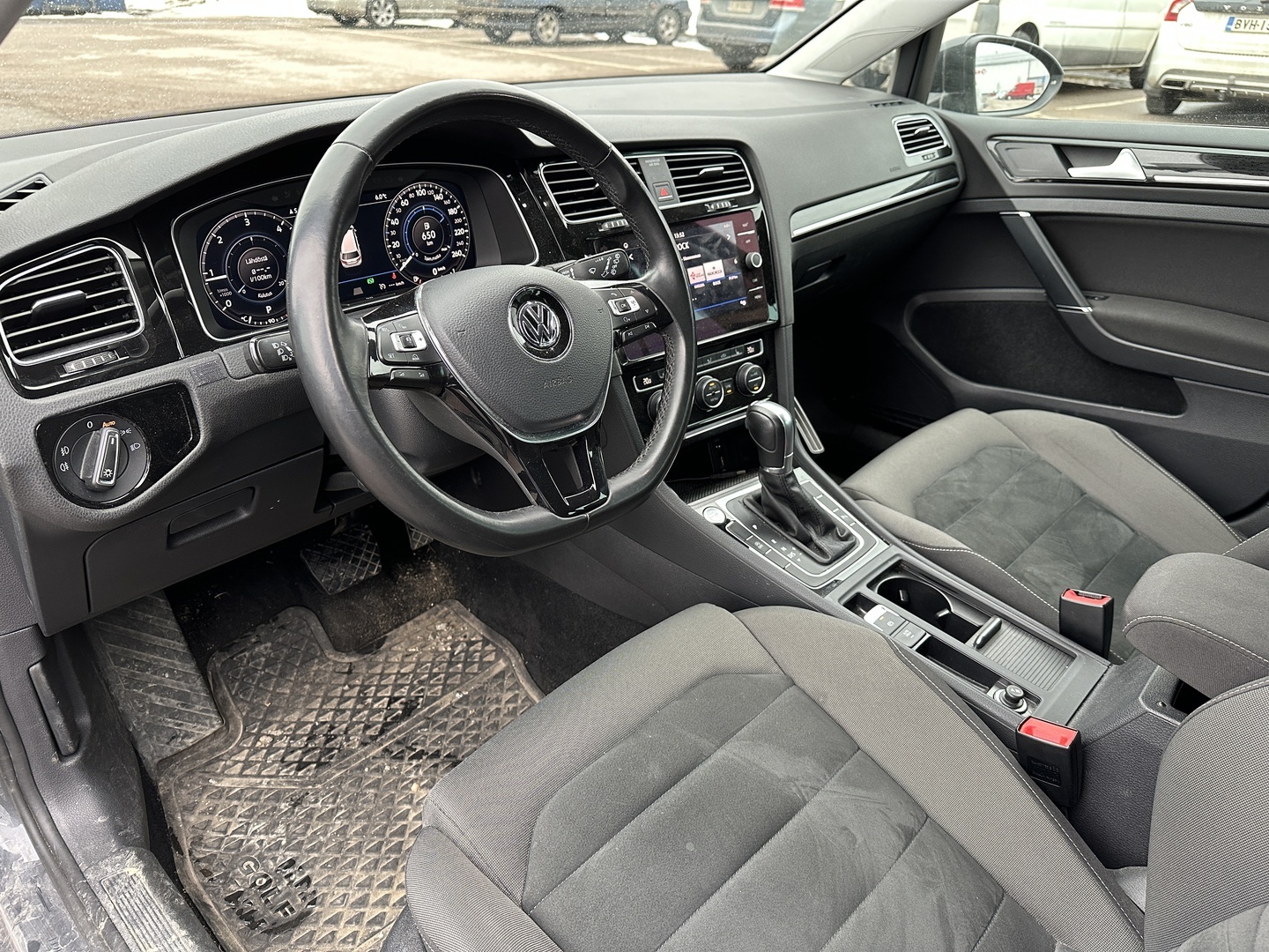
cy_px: 476
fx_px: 880
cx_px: 634
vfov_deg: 56.8
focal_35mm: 24
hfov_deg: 71.6
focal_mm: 6.86
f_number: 1.78
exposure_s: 1/70
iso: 250
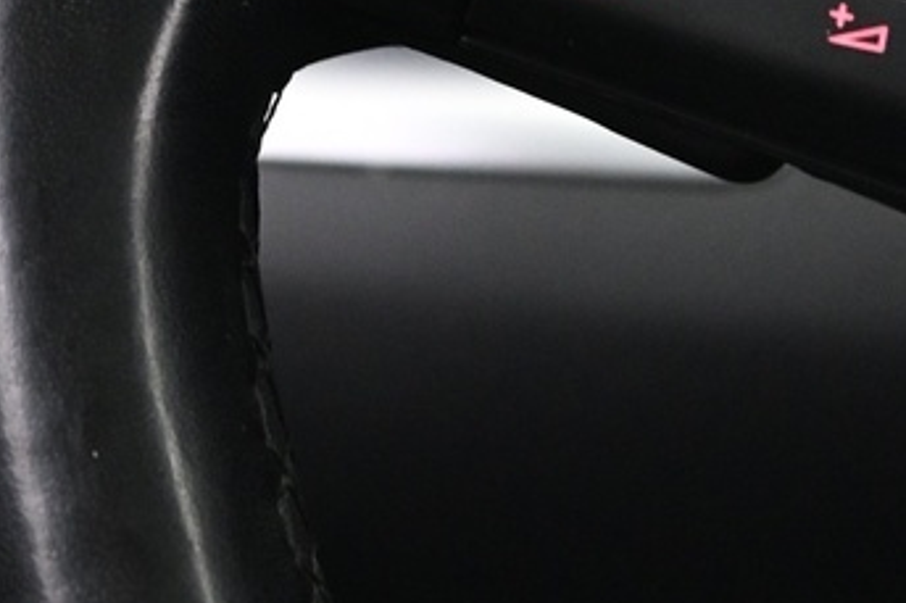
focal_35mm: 113
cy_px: -42
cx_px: 374
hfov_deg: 18.1
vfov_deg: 11.9
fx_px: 2842
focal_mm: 16
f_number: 3.5
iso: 1600
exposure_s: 1/20
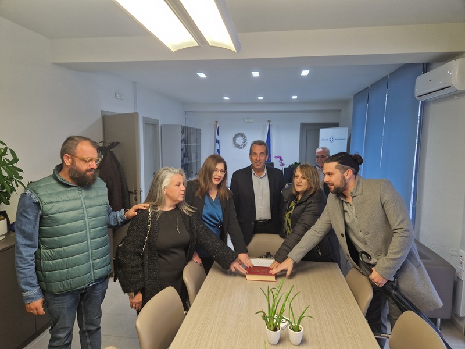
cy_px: 174
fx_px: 309
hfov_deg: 73.9
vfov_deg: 58.9
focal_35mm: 23
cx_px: 232
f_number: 1.8
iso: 100
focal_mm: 5.4
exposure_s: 1/100
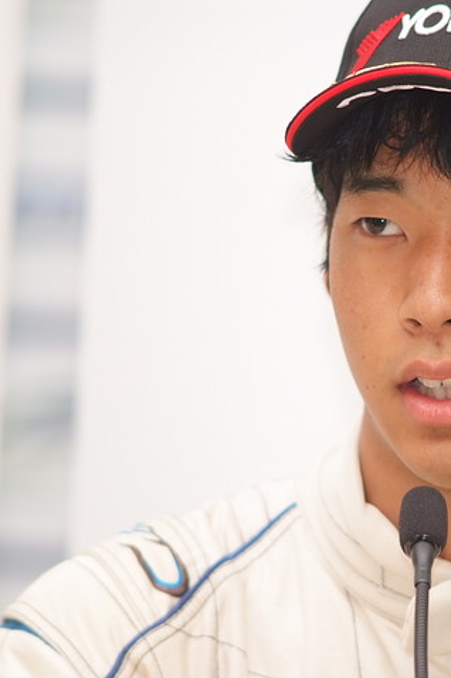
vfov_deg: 5.1
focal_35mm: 407
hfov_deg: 3.4
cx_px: 452
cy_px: 339
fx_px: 7659
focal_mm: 180
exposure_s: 1/250
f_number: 2.8
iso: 400
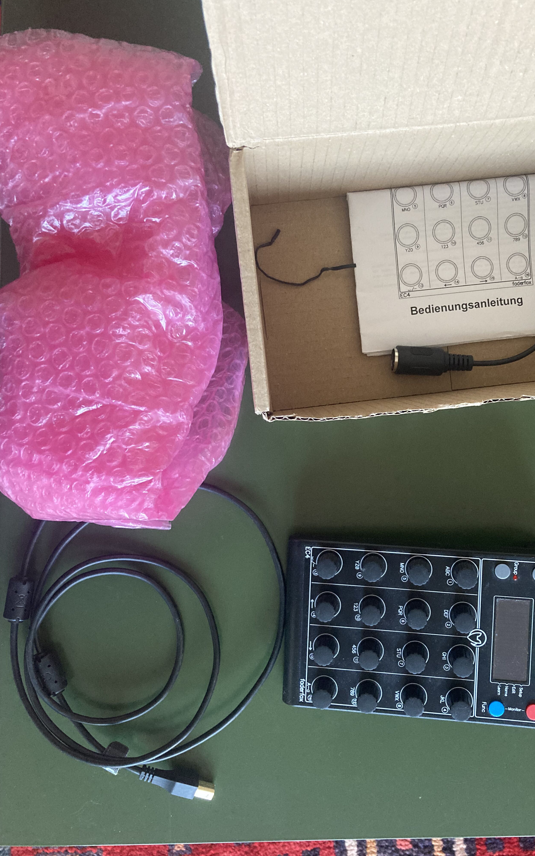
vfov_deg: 62.9
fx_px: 700
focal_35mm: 30
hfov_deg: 41.6
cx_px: 320
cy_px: 430
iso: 320
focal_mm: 3.99
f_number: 1.8
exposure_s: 1/60
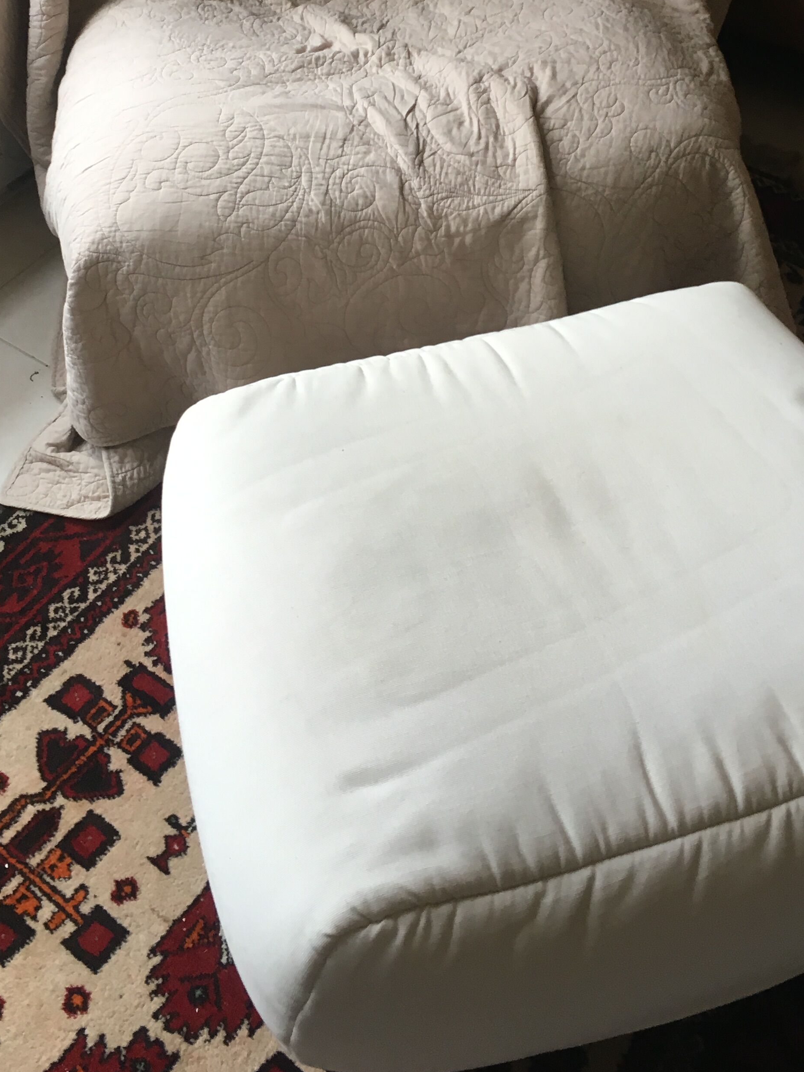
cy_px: 267
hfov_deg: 30.9
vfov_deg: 39.3
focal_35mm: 47
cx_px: 429
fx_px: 1456
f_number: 2.2
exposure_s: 1/33
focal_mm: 4.15
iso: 64
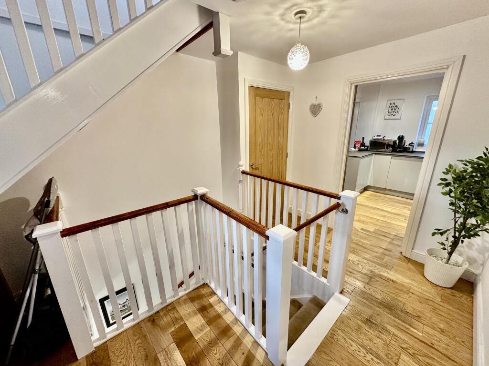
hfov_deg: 102.1
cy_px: 183
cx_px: 244
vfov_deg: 85.7
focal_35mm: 14
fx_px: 198
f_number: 2.2
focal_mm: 2.22
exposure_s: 1/50
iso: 200
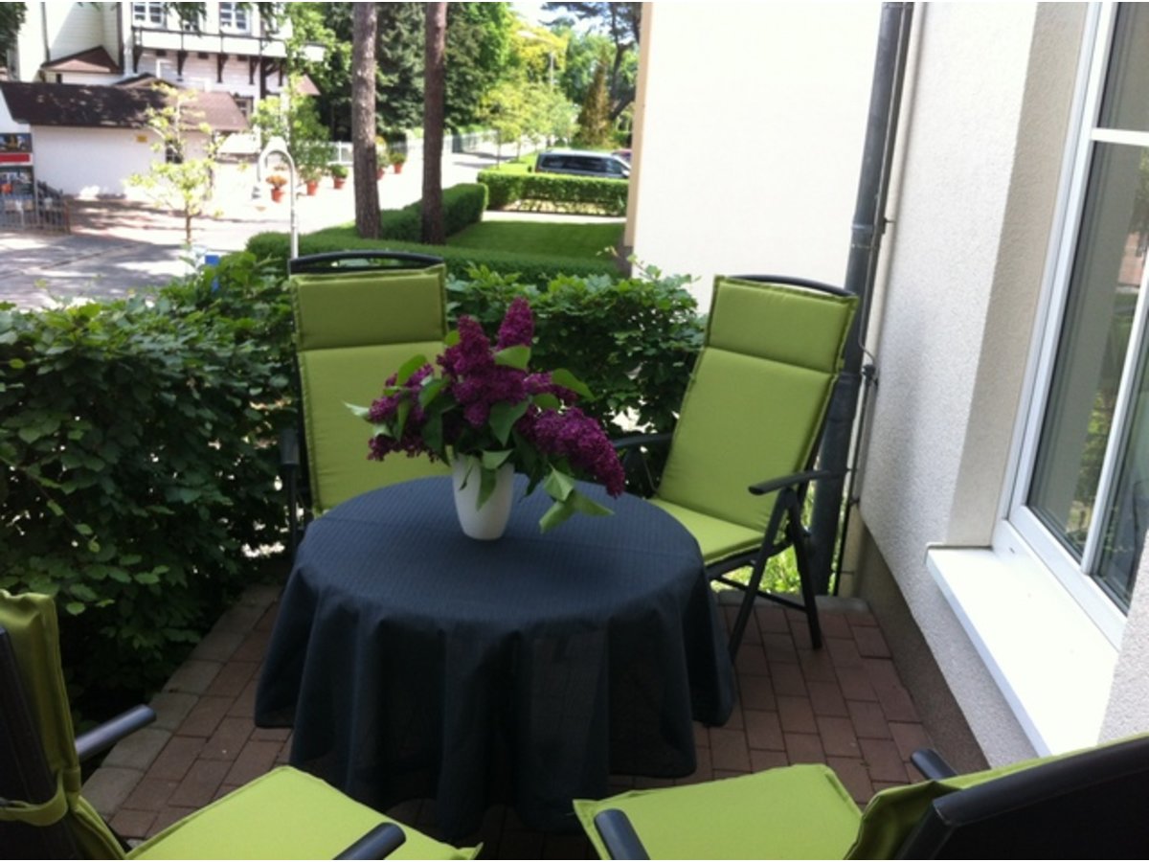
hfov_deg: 52.6
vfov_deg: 40.7
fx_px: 1162
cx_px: 574
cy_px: 431
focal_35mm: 35
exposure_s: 1/343
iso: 80
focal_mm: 3.85
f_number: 2.8
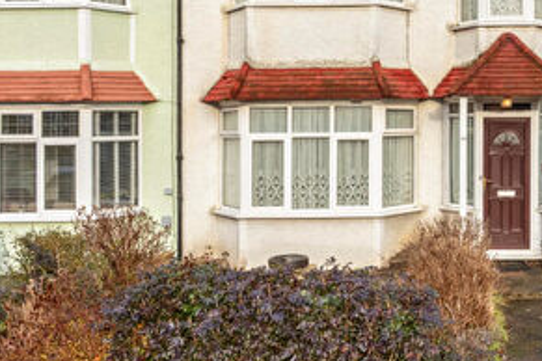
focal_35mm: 50
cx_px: 425
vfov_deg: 26.9
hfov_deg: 38.3
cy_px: 127
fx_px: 753
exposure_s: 1/125
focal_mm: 10
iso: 100
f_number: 8
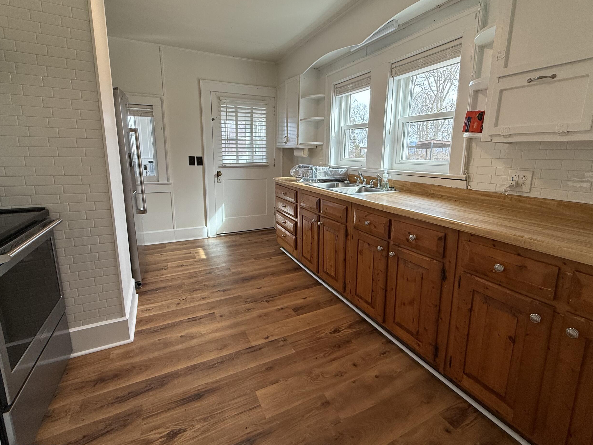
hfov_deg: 90.9
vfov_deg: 74.6
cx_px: 316
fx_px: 291
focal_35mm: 17
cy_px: 205
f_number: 2.2
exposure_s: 1/120
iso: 100
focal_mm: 2.22
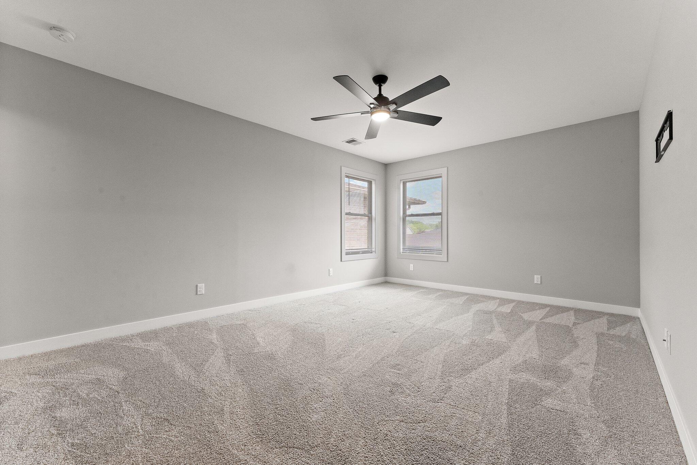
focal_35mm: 14
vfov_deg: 81.2
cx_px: 348
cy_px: 232
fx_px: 271
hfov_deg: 104.3
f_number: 11
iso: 3200
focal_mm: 14
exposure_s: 1/13
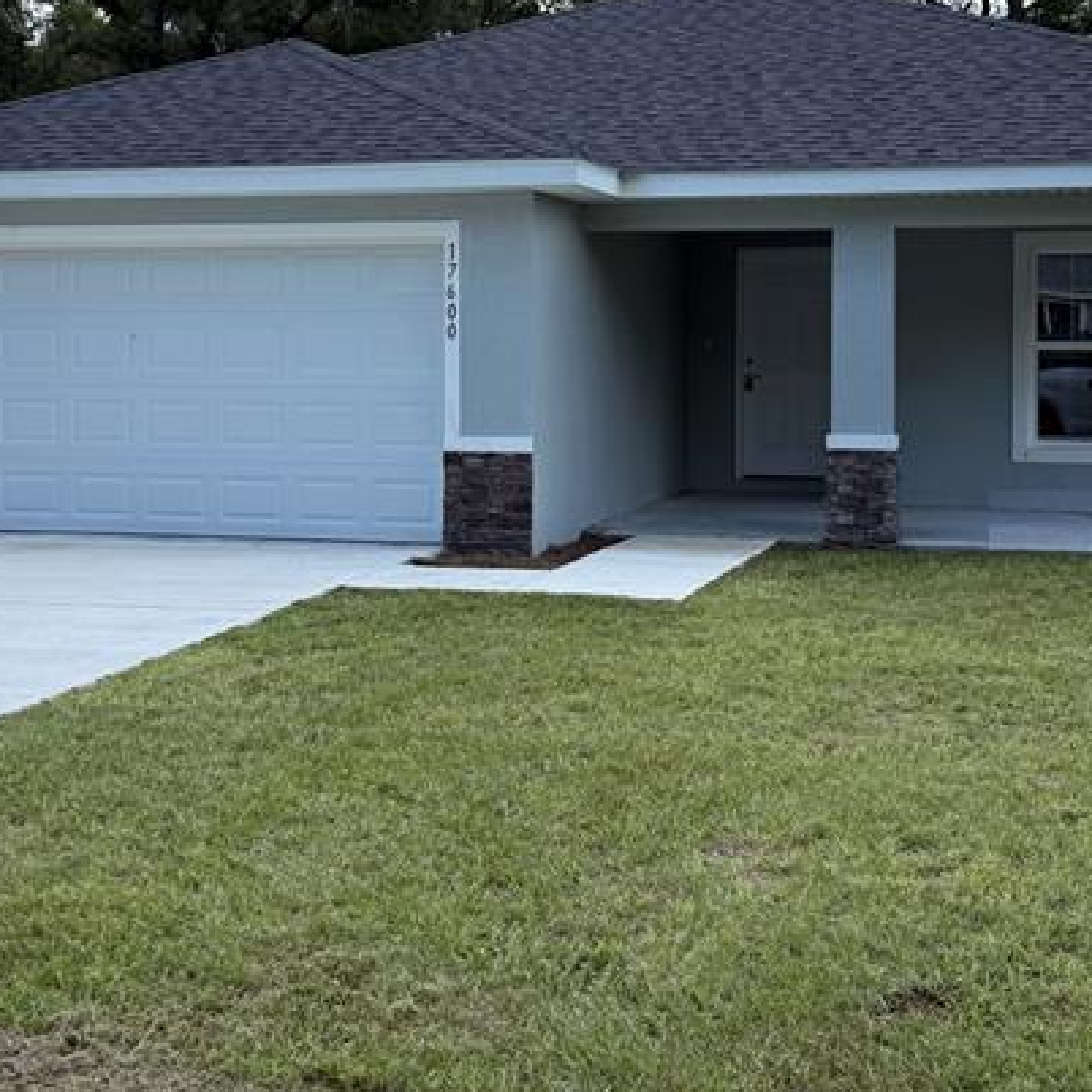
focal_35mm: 54
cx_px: 549
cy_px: 378
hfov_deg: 31.6
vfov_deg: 31.4
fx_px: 1927
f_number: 1.78
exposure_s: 1/3145
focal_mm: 6.76
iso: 100
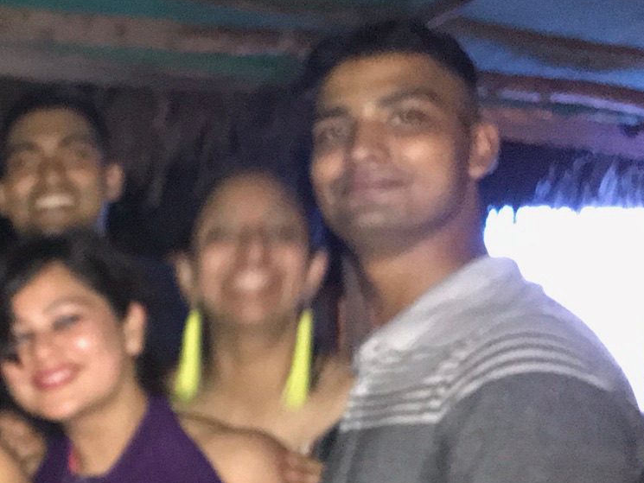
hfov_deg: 22.3
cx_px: -221
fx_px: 1433
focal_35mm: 77
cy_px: 412
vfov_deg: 18.9
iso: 320
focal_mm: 3.99
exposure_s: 1/17
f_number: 1.8
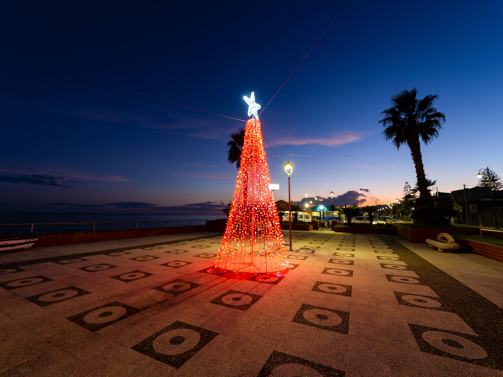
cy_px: 188
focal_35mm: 14
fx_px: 203
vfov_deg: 85.7
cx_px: 252
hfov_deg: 102.1
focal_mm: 7
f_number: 2.8
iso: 250
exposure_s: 1/8
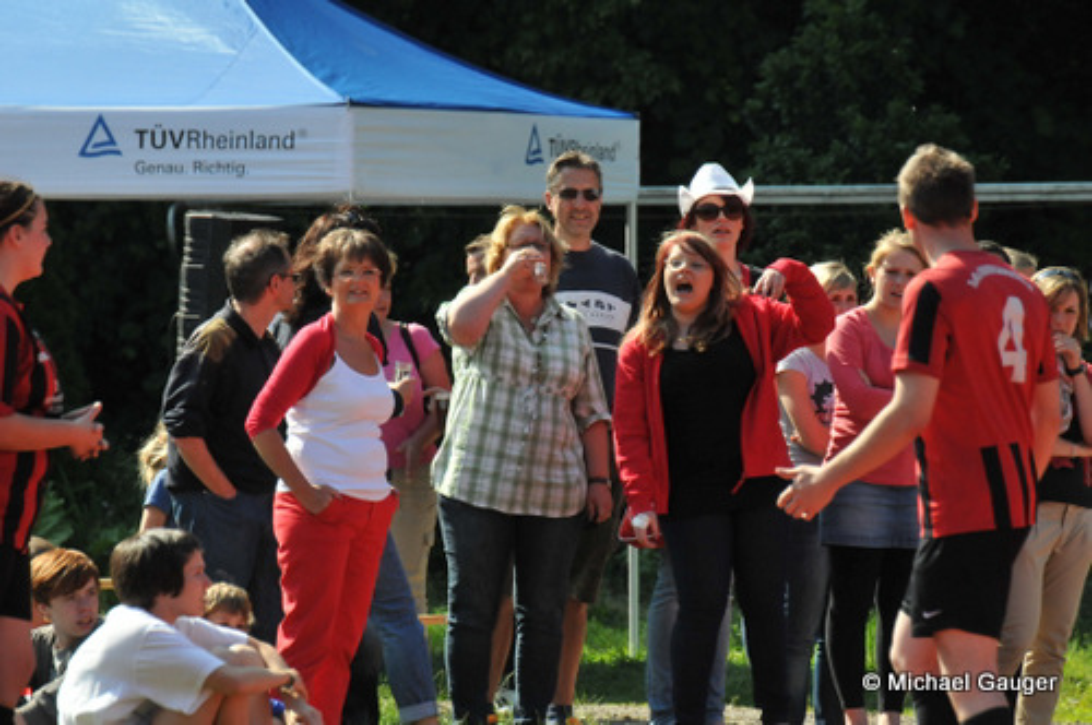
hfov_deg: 4.6
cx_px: 546
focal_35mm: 450
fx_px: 13632
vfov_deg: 3.0
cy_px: 362
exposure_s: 1/1250
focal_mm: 300
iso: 1000
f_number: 8
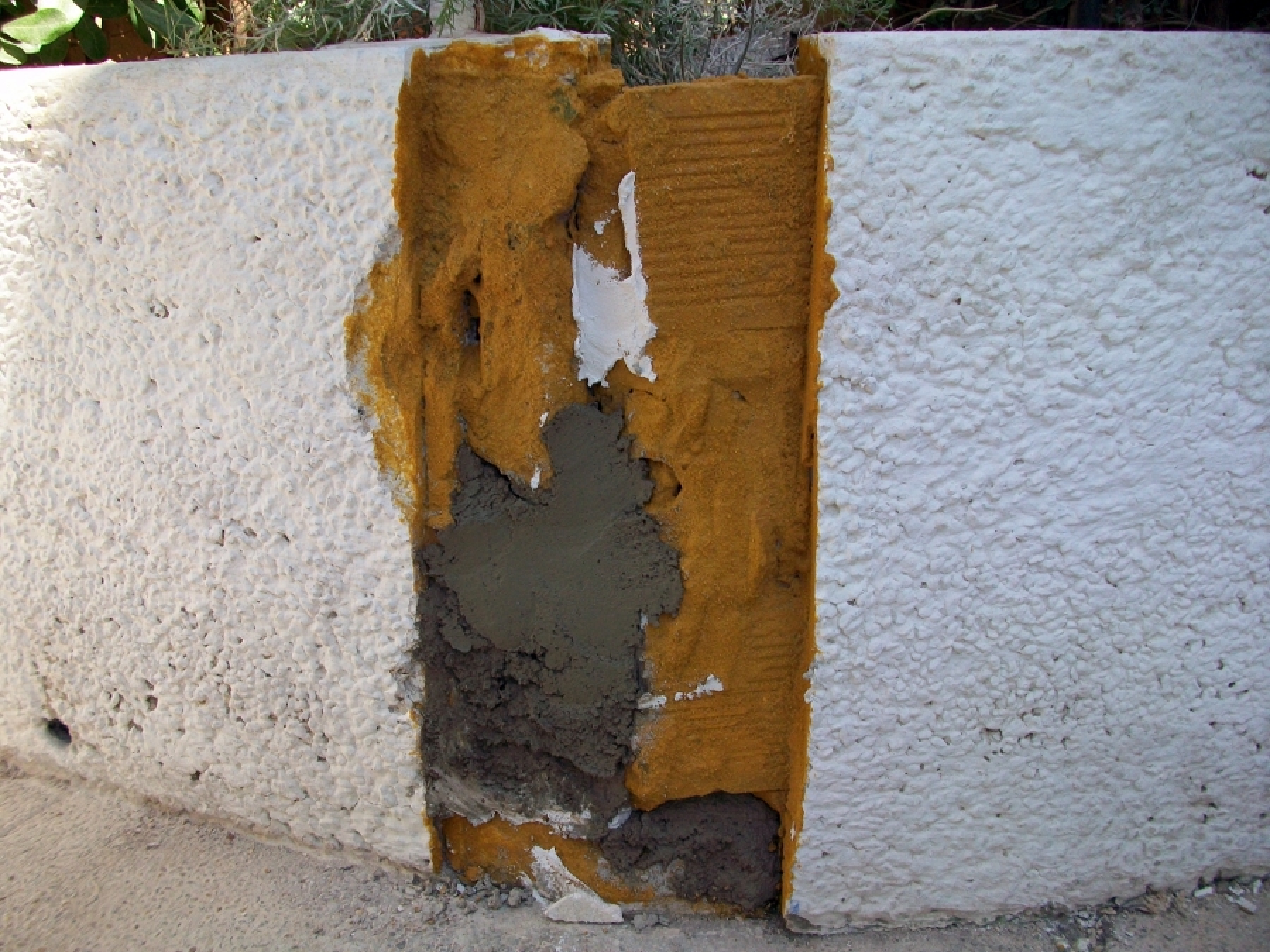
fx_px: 1174
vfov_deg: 44.2
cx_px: 635
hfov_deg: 56.8
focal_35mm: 32
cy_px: 476
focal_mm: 5.7
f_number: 2.8
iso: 64
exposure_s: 1/320
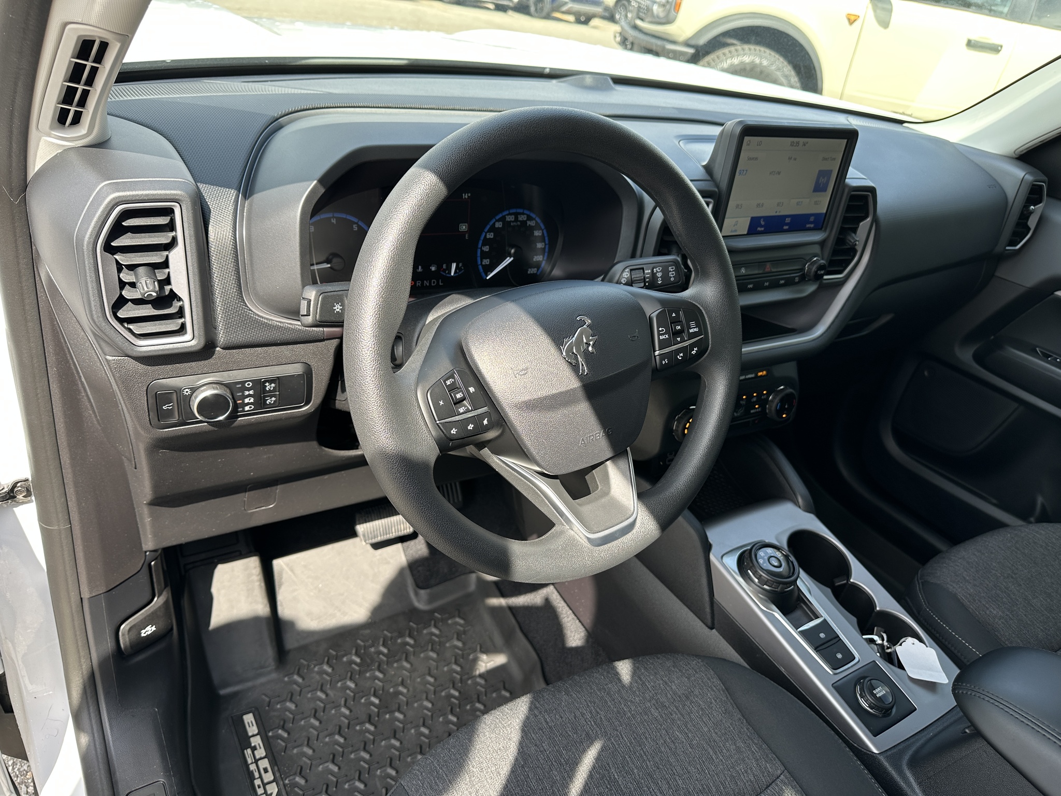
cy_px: 398
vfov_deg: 56.8
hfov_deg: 71.6
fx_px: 736
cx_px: 530
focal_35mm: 24
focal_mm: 6.86
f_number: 1.78
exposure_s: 1/395
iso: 80
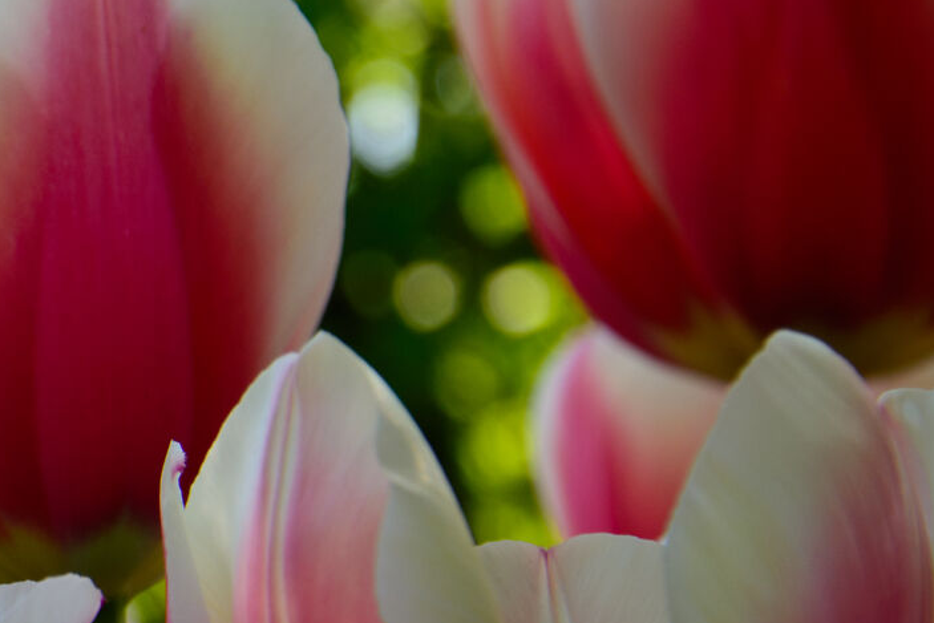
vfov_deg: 5.4
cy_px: 526
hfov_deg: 7.8
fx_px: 6643
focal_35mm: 256
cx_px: -601
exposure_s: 1/100
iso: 100
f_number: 6.3
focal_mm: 50
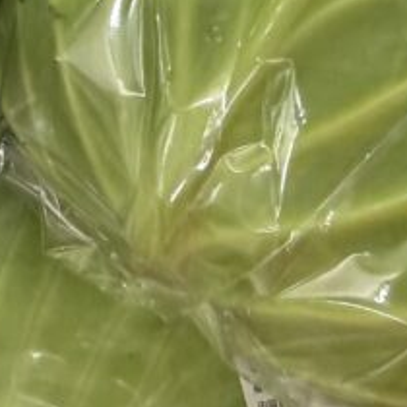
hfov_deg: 17.4
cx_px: -29
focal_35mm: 97
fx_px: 1290
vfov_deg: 17.3
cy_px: -39
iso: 320
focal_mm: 2.22
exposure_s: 1/120
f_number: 2.2
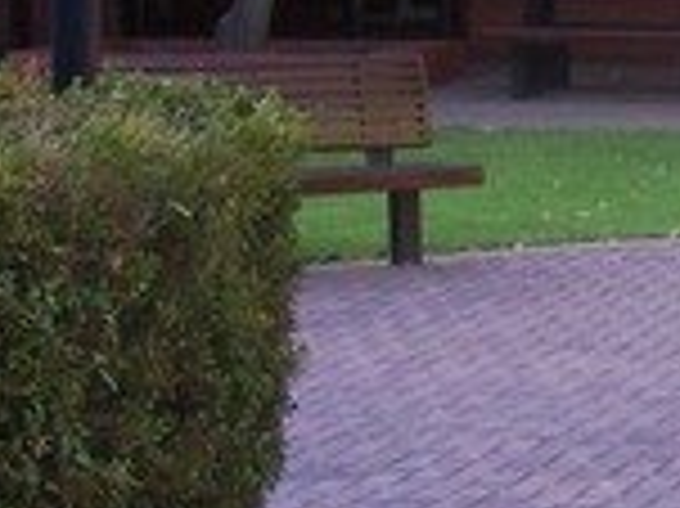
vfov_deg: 6.5
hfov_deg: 8.4
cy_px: -198
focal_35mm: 225
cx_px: 1346
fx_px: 4416
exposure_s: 1/90
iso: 80
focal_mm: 8.6
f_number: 3.4
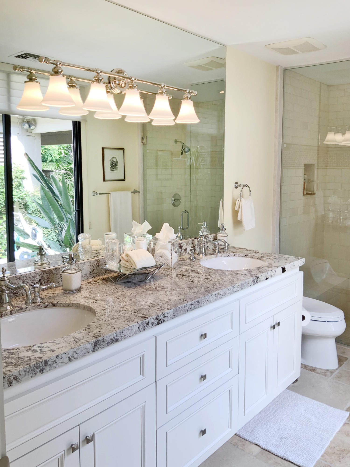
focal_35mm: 29
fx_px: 391
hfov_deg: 48.2
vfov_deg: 61.7
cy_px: 234
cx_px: 175
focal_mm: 3
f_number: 1.8
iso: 25
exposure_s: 1/120
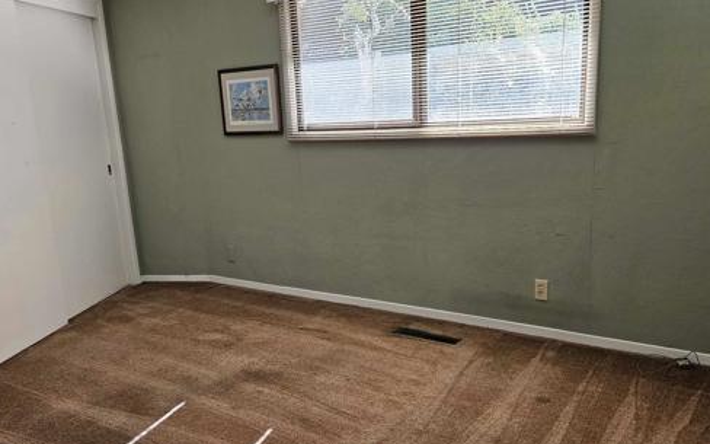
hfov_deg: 59.6
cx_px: 338
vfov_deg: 39.3
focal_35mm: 32
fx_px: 619
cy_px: 255
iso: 400
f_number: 1.8
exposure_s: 1/120
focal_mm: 5.4
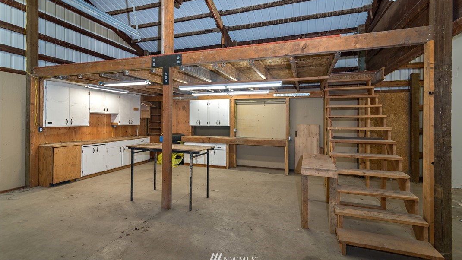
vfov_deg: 63.8
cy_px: 118
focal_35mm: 17
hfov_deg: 95.9
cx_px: 234
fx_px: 208
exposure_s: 1/8
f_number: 4.5
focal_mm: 16
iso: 200
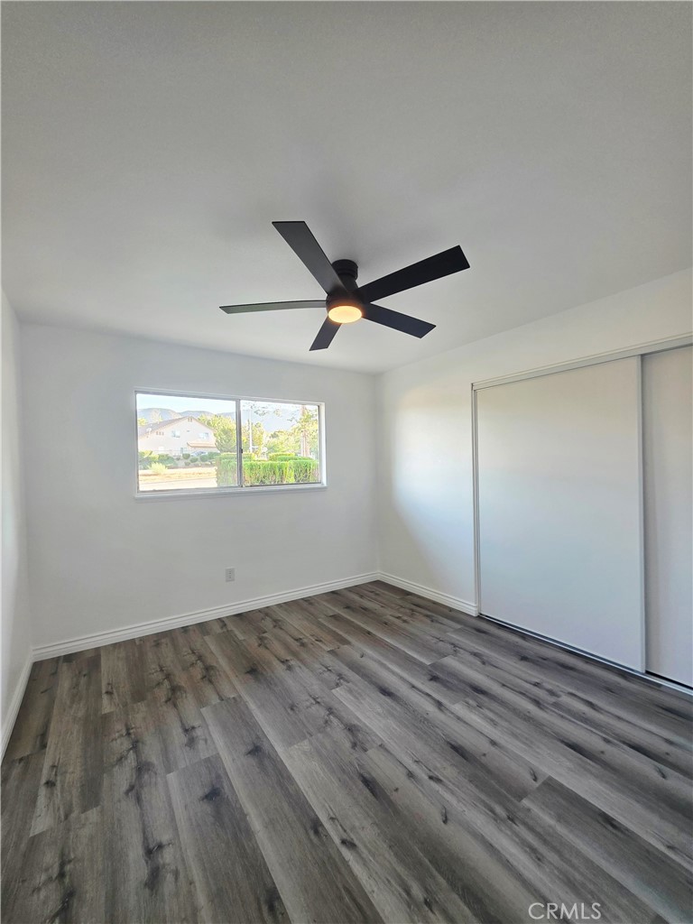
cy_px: 462
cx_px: 346
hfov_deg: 89.9
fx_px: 347
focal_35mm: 13
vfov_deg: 106.2
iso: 160
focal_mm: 2.2
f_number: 1.9
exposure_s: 1/120
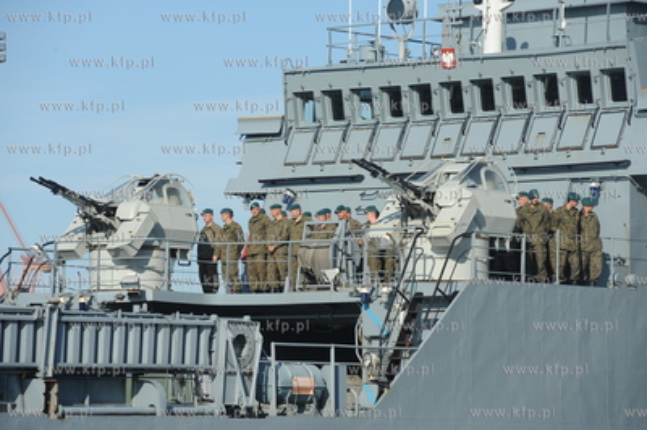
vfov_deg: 6.9
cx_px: 324
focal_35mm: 200
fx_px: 3591
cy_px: 215
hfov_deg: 10.3
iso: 200
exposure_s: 1/640
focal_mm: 200
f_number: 8
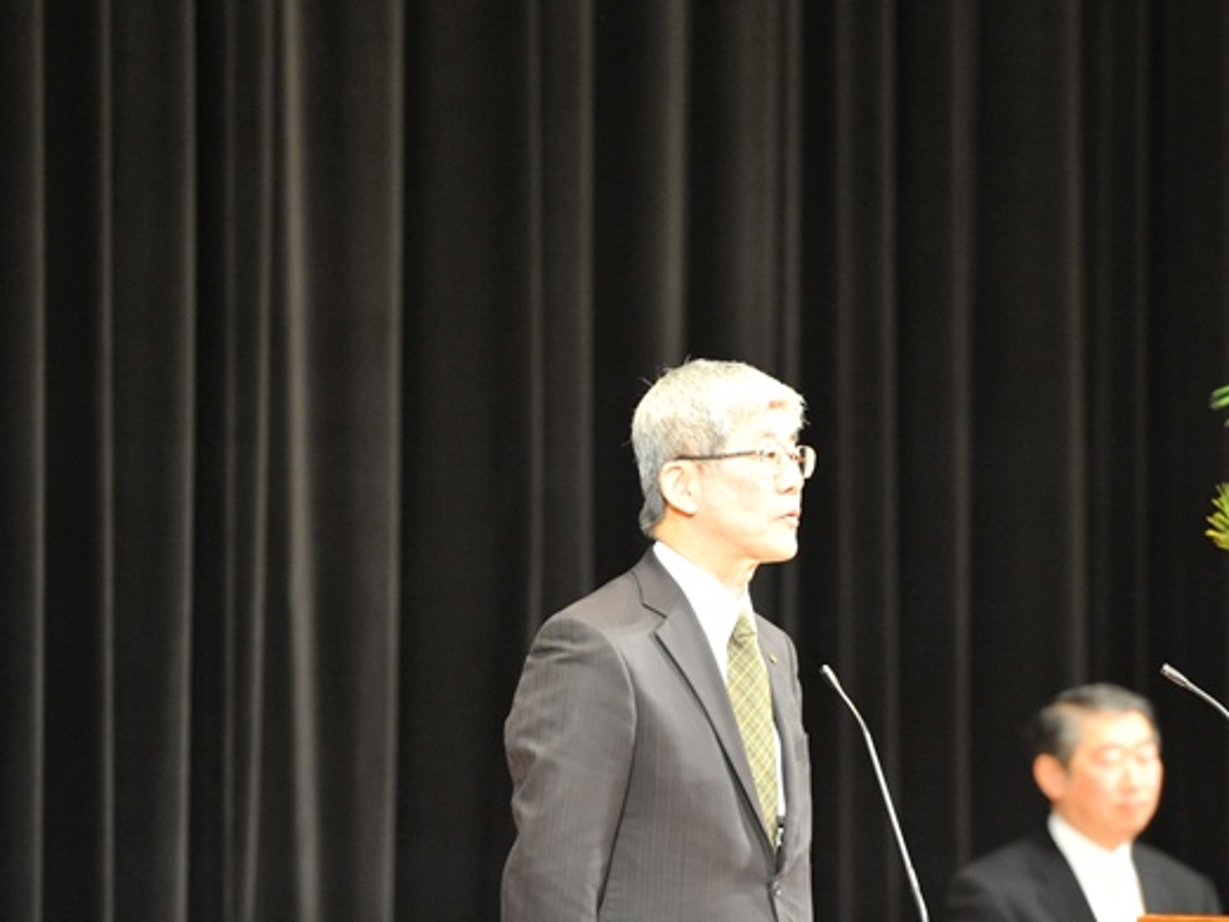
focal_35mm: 314
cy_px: 533
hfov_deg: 6.3
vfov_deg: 4.7
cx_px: 735
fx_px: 11151
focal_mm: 200
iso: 3200
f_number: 3.2
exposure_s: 1/160
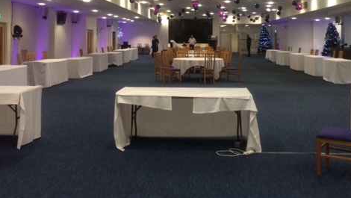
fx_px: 400
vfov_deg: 27.2
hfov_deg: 47.3
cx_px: 178
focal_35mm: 43
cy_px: 39
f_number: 2.2
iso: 200
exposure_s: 1/33
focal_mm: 4.15
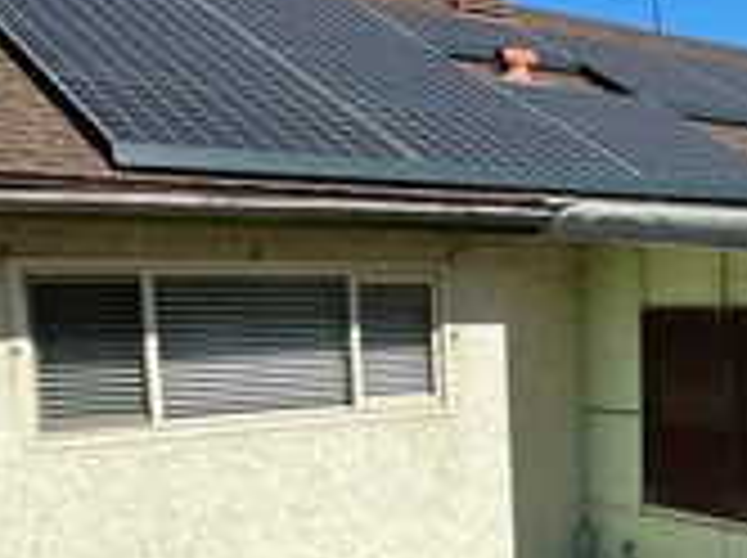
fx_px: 1164
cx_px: 567
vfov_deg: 26.1
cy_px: 504
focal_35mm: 54
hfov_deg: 34.8
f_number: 2.2
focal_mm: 2.22
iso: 50
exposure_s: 1/4000
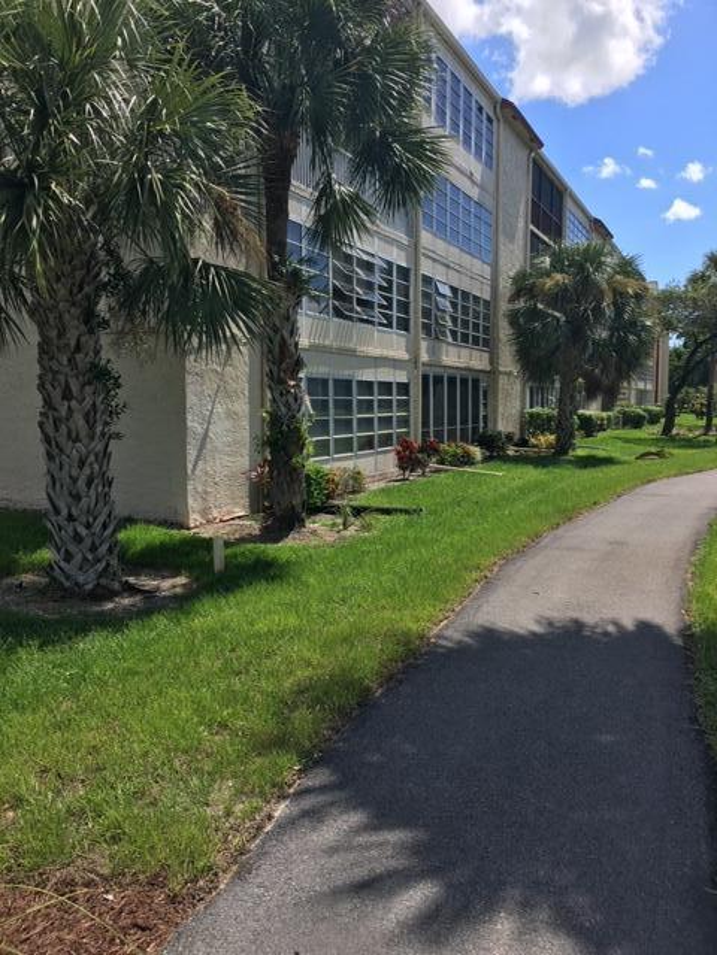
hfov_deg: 48.2
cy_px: 478
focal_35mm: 29
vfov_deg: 61.7
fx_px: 801
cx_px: 358
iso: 25
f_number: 2.2
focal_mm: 4.15
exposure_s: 1/1451
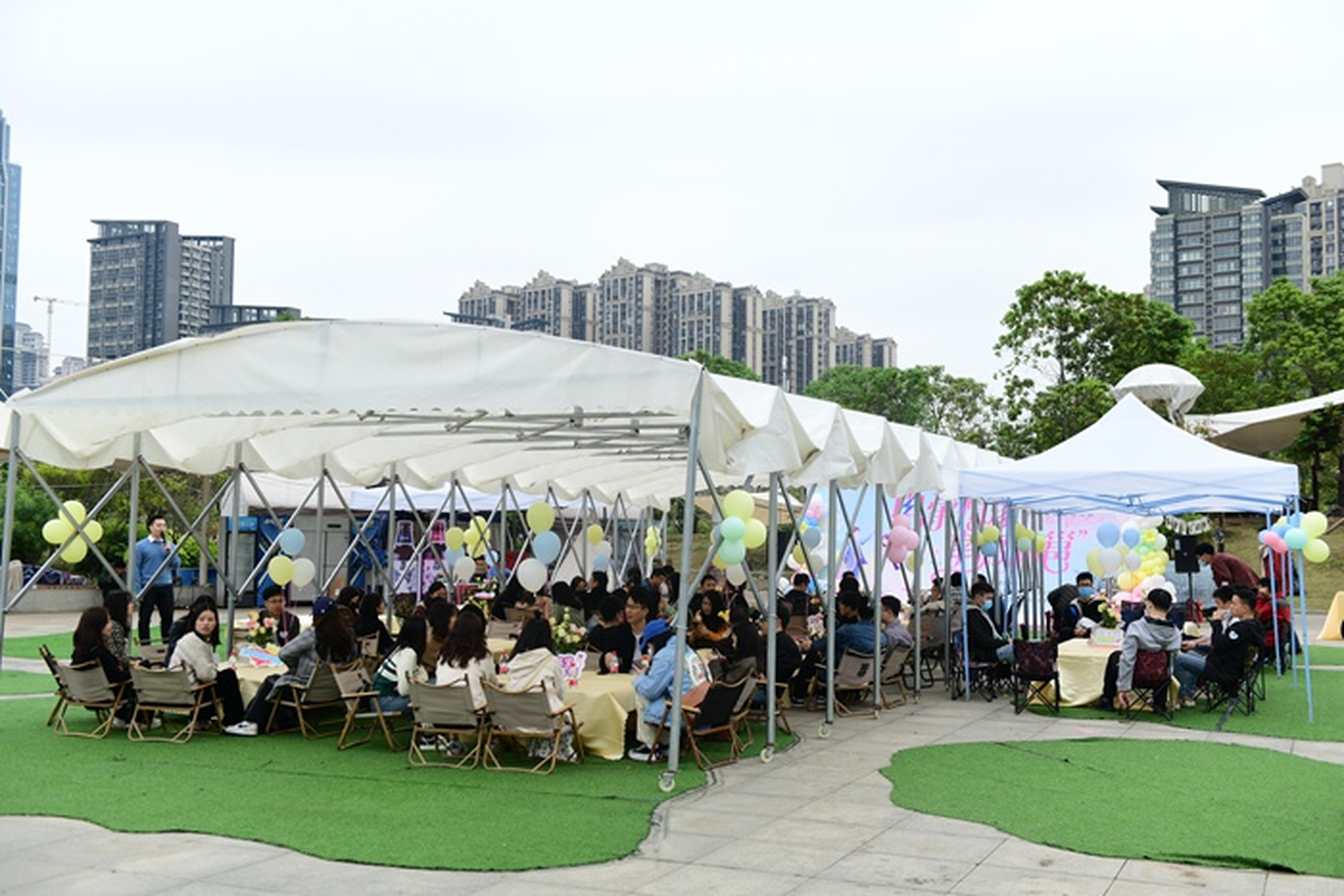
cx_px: 672
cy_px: 448
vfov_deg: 35.1
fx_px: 1419
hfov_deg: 50.7
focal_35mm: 38
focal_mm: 38
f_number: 4.5
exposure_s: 1/125
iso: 100
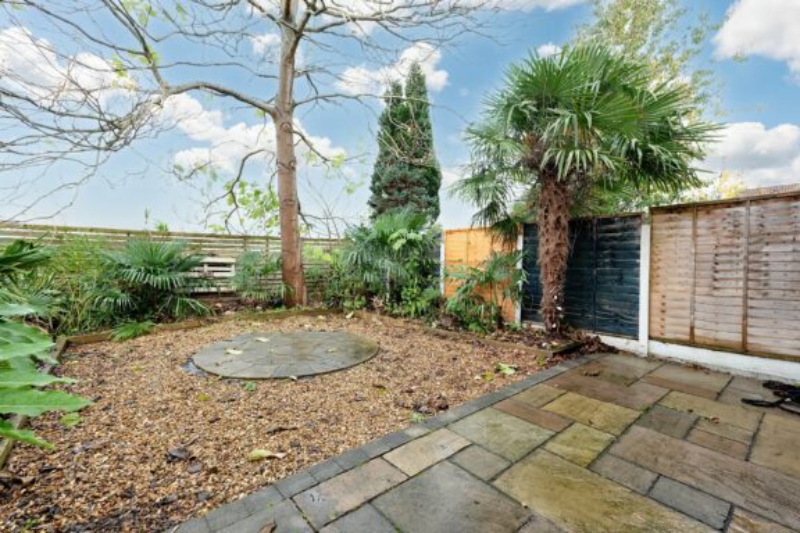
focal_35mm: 15
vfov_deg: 77.3
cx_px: 400
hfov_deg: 100.4
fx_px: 333
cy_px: 266
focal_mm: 10
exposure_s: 1/100
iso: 200
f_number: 4
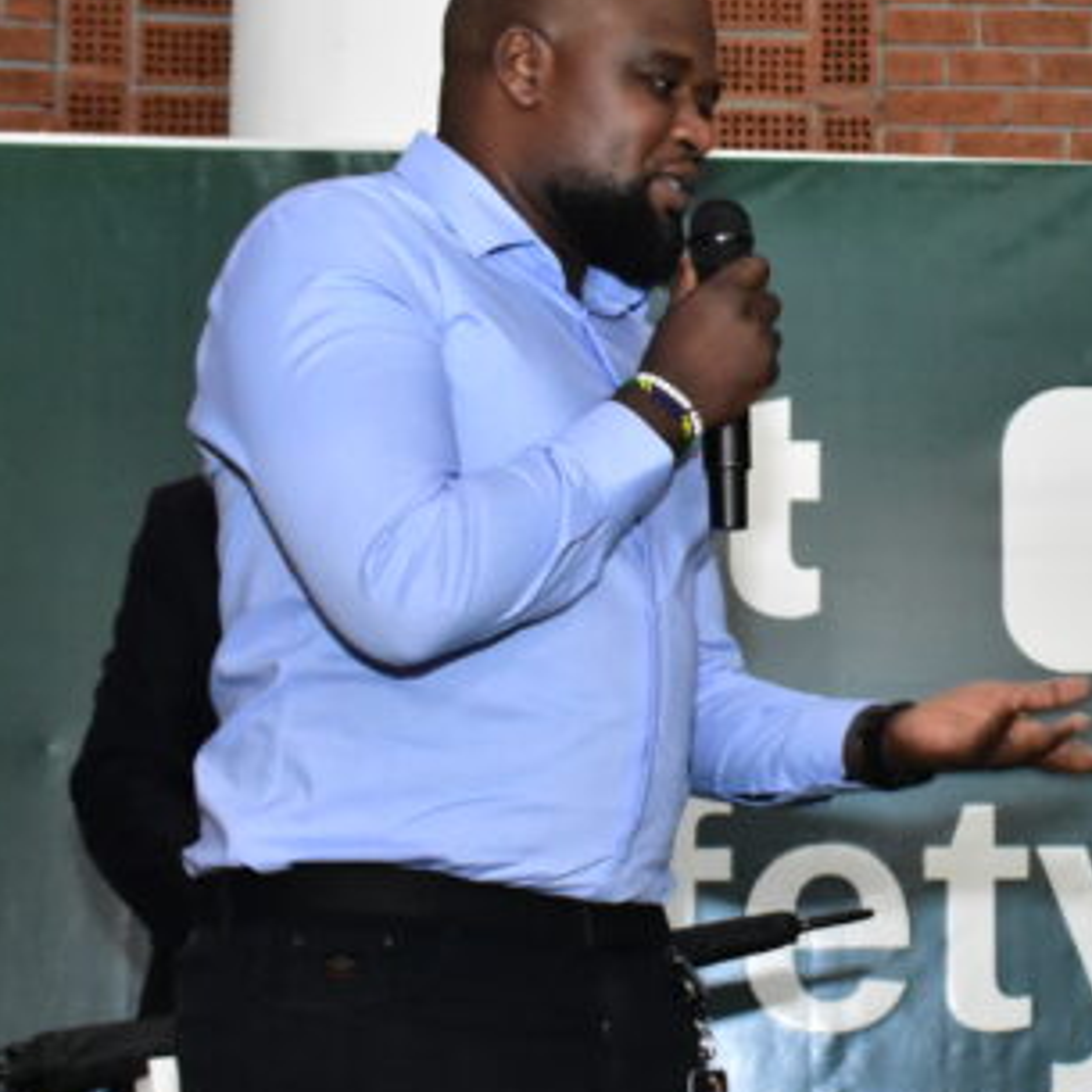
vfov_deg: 16.0
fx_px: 3890
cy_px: 601
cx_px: 1071
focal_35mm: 109
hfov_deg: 15.7
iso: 4000
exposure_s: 1/100
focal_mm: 34
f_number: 8
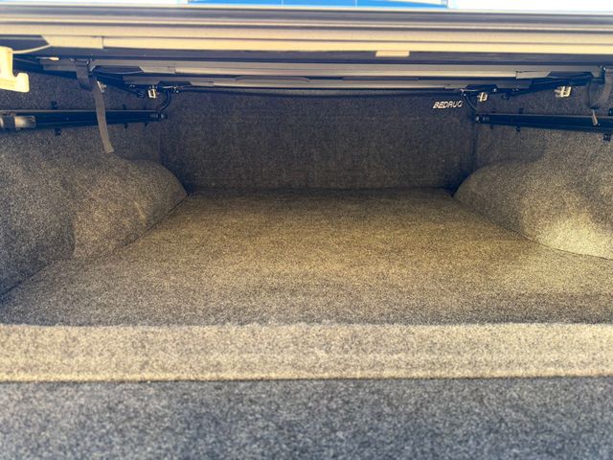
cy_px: 230
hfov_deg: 71.6
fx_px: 425
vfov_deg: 56.8
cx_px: 306
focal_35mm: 24
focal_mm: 6.76
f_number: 1.78
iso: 125
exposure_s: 1/121
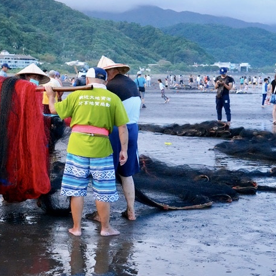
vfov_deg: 26.0
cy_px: 110
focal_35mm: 66
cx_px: -17
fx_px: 595
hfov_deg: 24.6
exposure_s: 1/2500
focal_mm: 35
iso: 6400
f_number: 9
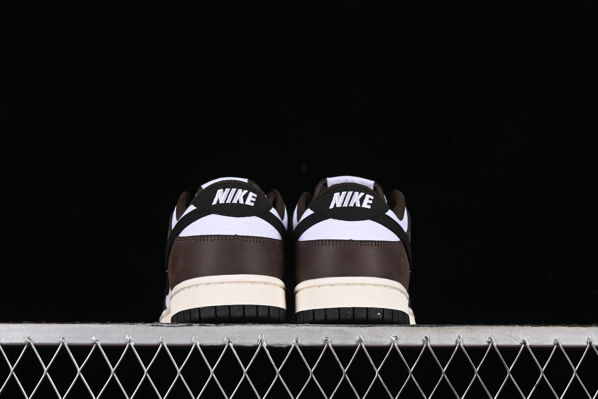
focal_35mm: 75
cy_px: 200
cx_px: 299
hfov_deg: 27.0
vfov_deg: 18.2
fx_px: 1246
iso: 160
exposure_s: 1/60
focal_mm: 50
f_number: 7.1
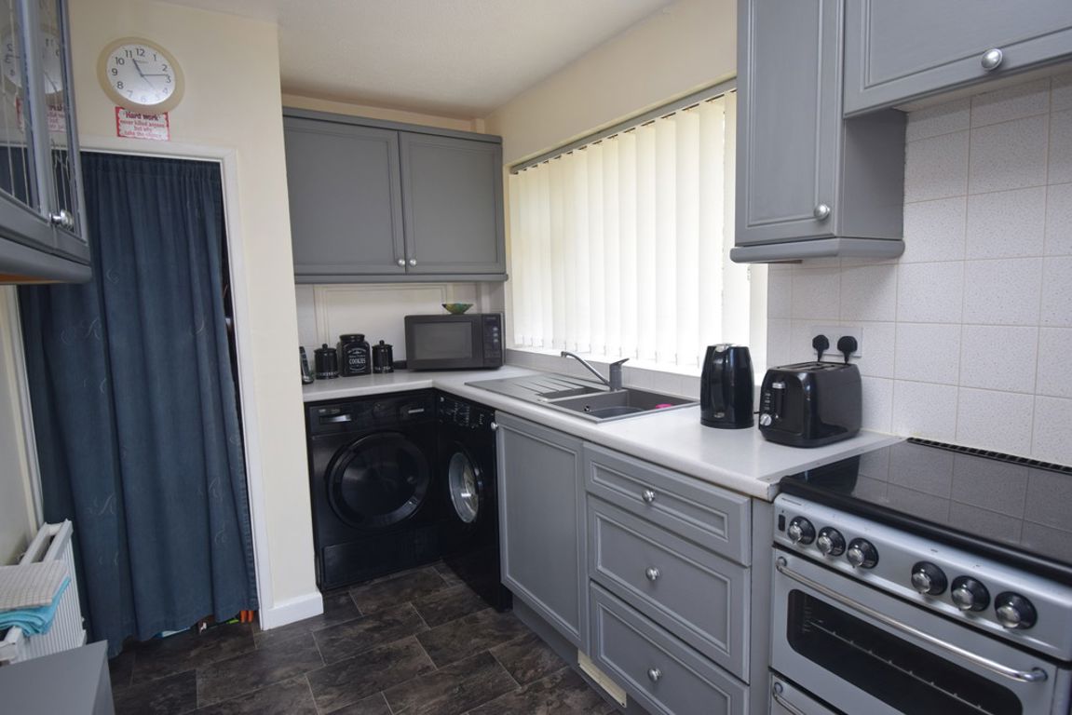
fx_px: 581
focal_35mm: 20
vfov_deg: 63.2
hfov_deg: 85.4
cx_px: 536
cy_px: 358
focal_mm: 13
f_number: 5
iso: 400
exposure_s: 1/100
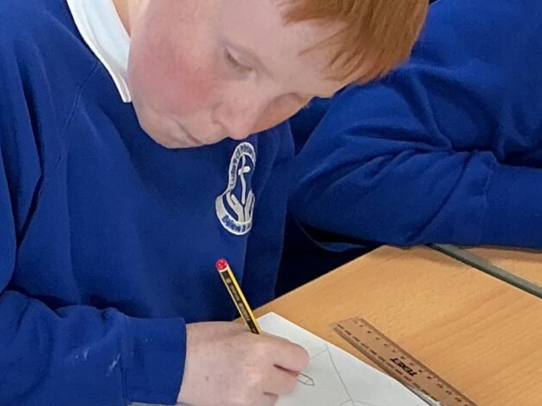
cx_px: -30
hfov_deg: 16.1
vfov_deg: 12.2
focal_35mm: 119
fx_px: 1863
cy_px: 474
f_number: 1.8
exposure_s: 1/60
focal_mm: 3
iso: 64
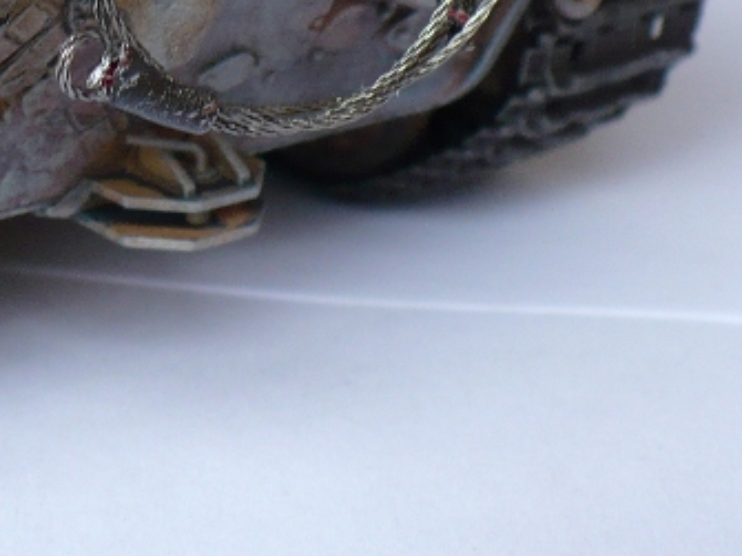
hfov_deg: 17.4
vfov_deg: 12.5
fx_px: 2421
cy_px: -270
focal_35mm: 113
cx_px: 253
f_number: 2.8
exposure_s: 1/30
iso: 100
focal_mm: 6.1
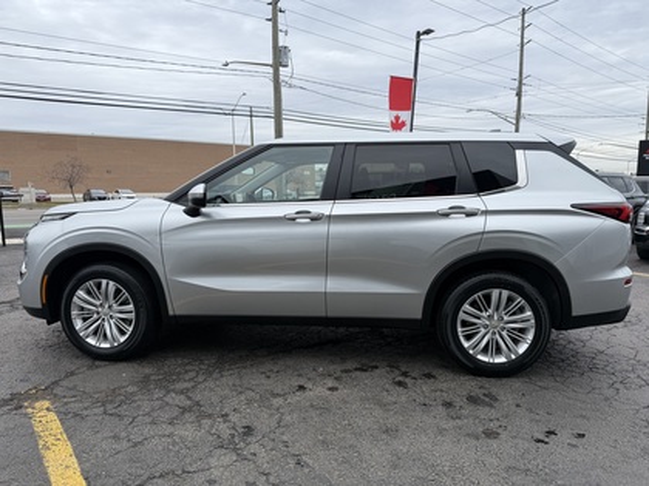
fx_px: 450
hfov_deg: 71.6
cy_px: 243
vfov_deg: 56.8
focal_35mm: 24
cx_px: 324
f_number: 1.78
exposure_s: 1/1314
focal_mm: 6.76
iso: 80
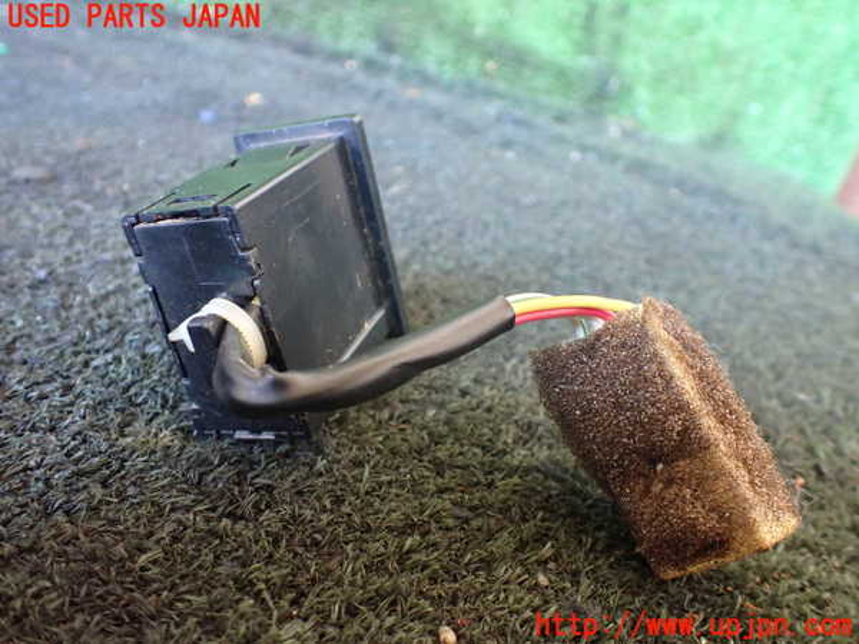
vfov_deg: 46.8
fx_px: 744
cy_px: 322
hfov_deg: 60.0
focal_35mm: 30
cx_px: 430
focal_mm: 5.4
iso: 800
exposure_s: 1/30
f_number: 2.3
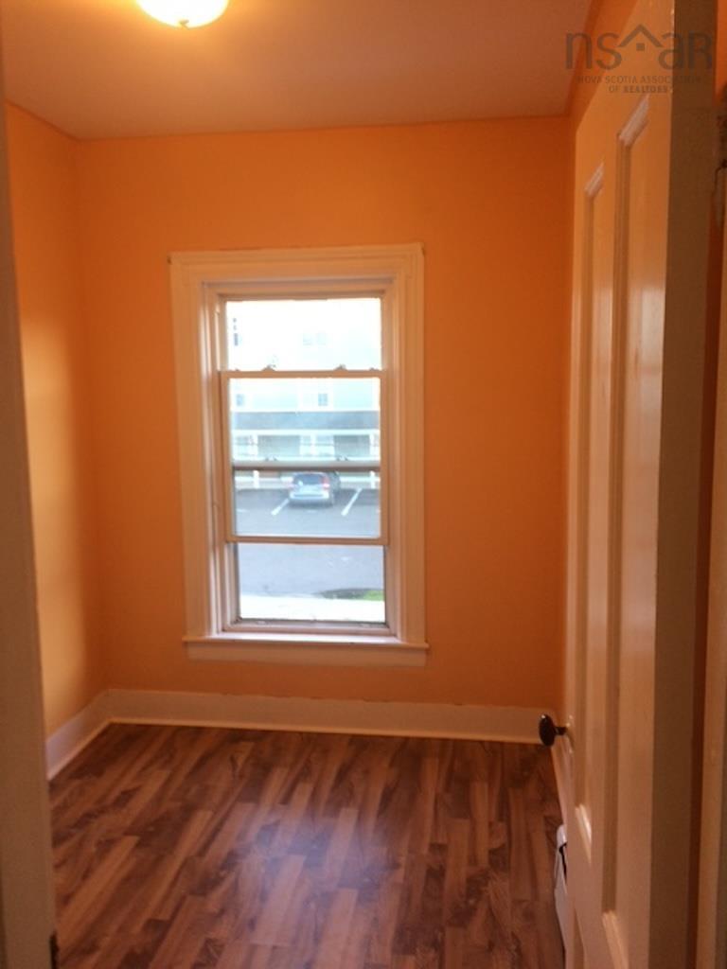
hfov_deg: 48.2
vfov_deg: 61.7
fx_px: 812
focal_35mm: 29
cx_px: 364
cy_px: 484
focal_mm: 4.15
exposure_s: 1/30
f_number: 2.2
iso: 64
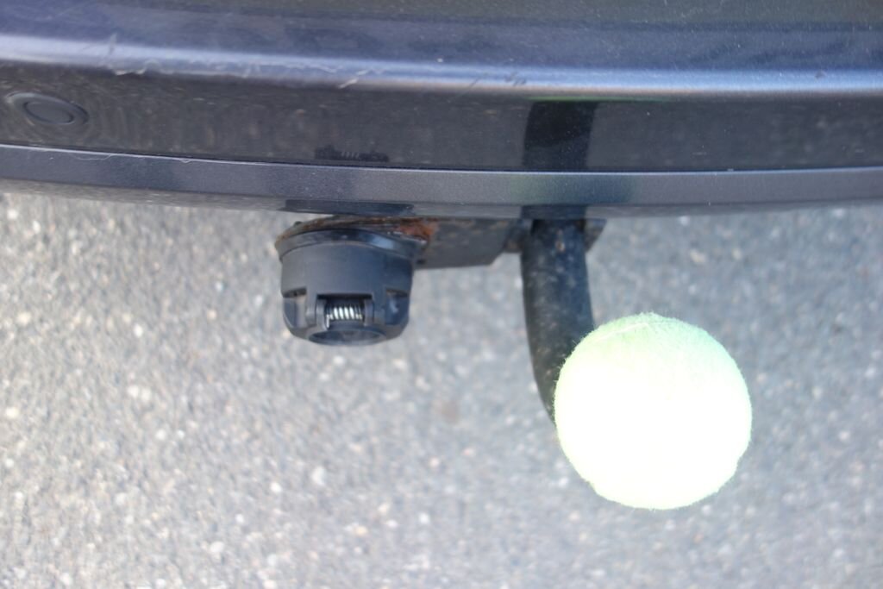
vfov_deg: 46.4
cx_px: 442
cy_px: 294
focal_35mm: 28
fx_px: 687
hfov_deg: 65.5
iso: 125
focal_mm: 10.4
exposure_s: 1/40
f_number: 1.8
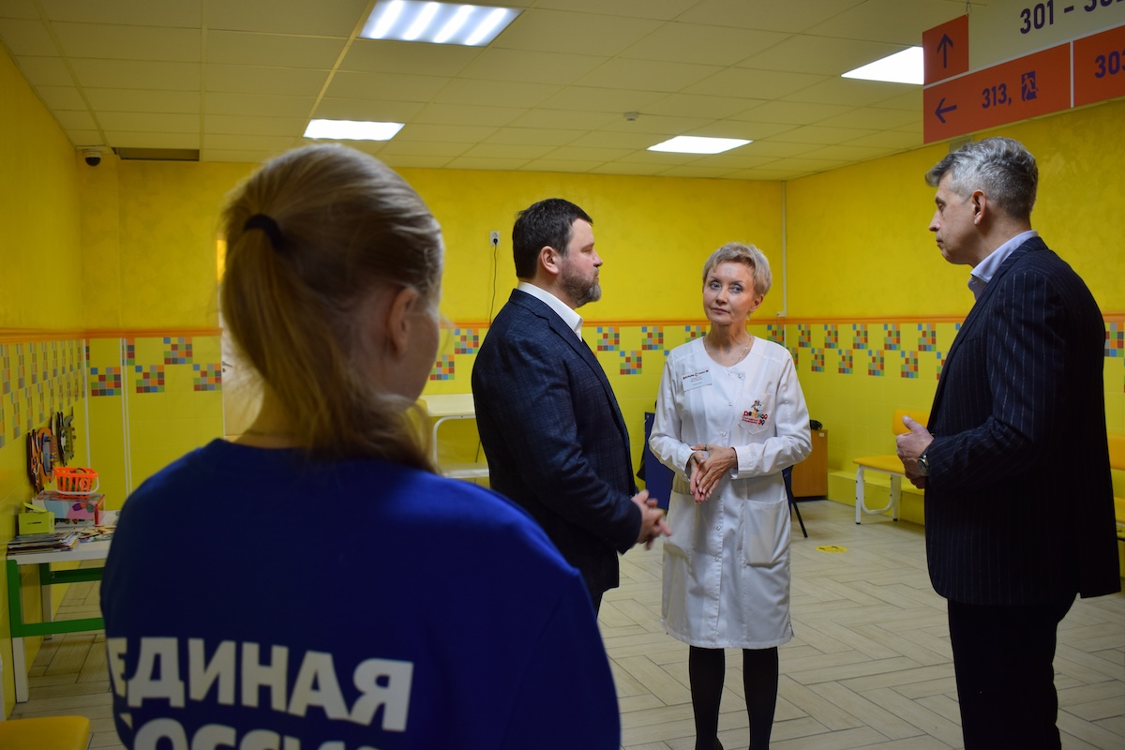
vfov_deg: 40.0
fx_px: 1031
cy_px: 375
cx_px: 562
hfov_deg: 57.2
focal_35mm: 33
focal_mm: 22
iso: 400
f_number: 4.5
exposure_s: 1/50
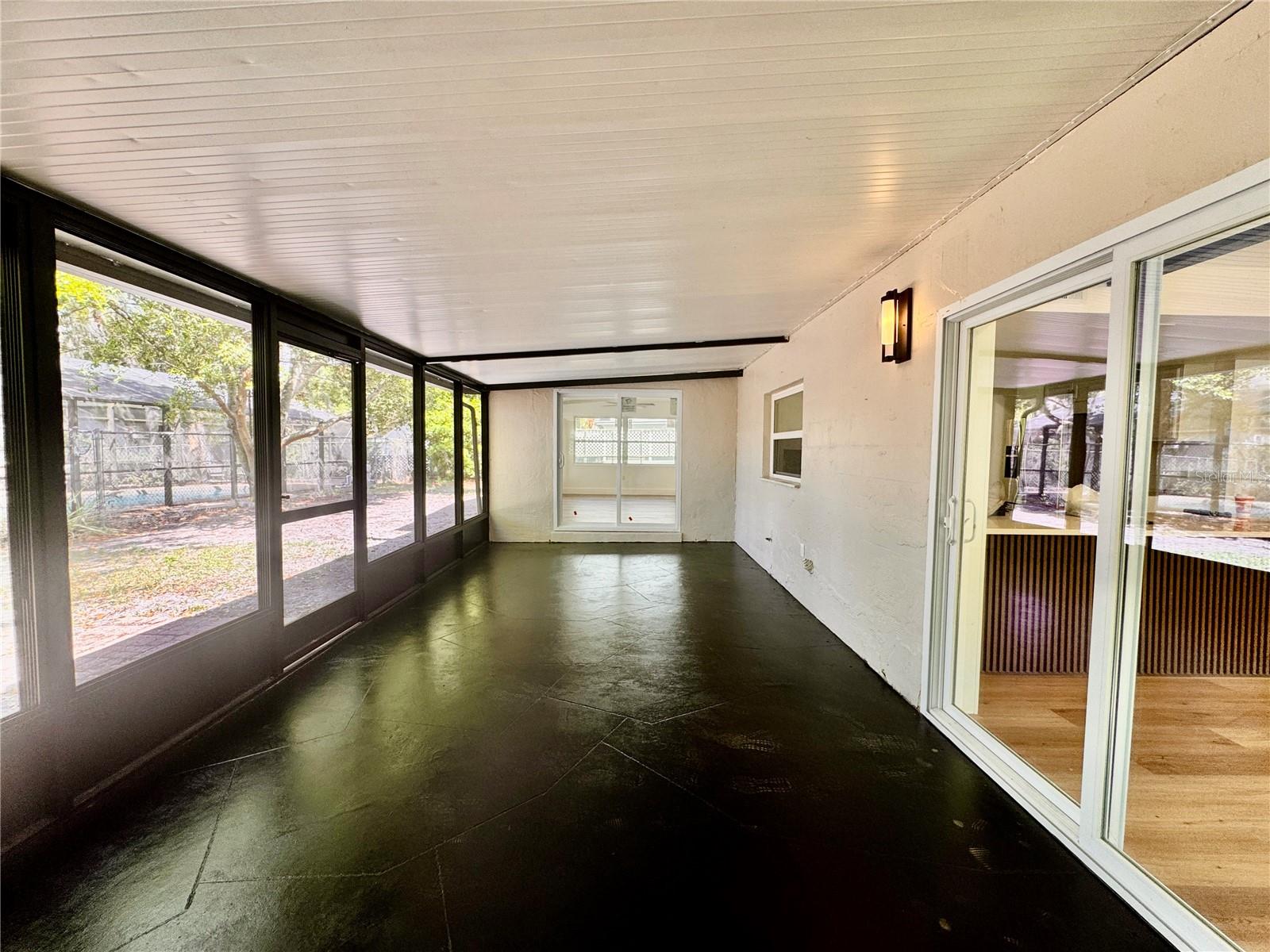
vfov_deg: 85.7
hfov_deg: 102.1
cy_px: 476
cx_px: 635
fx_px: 514
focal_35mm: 14
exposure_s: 1/120
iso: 100
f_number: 2.2
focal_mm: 2.22
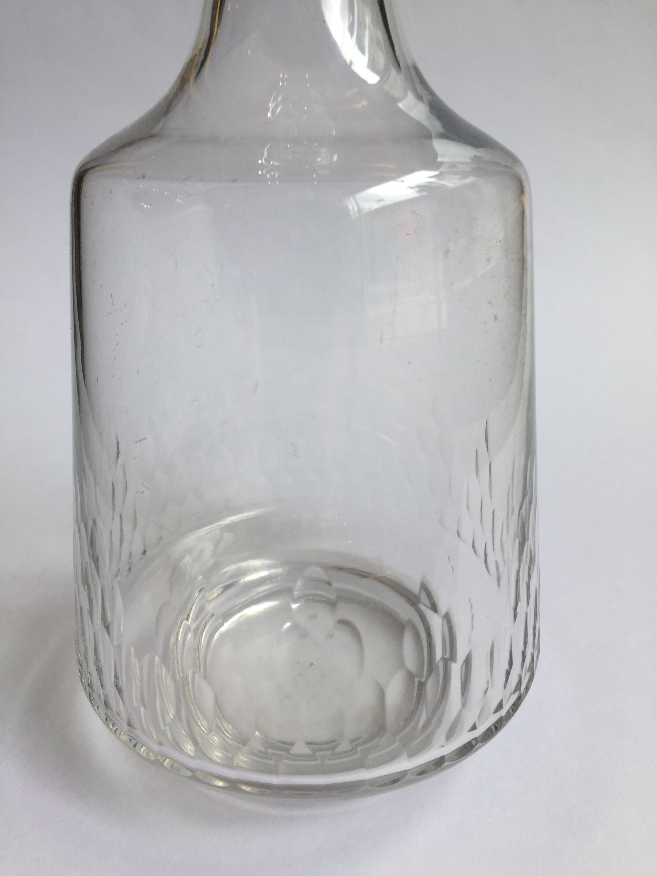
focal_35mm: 29
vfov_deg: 61.7
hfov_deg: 48.2
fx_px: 734
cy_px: 438
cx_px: 328
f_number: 2.2
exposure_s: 1/233
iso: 32
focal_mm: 4.15
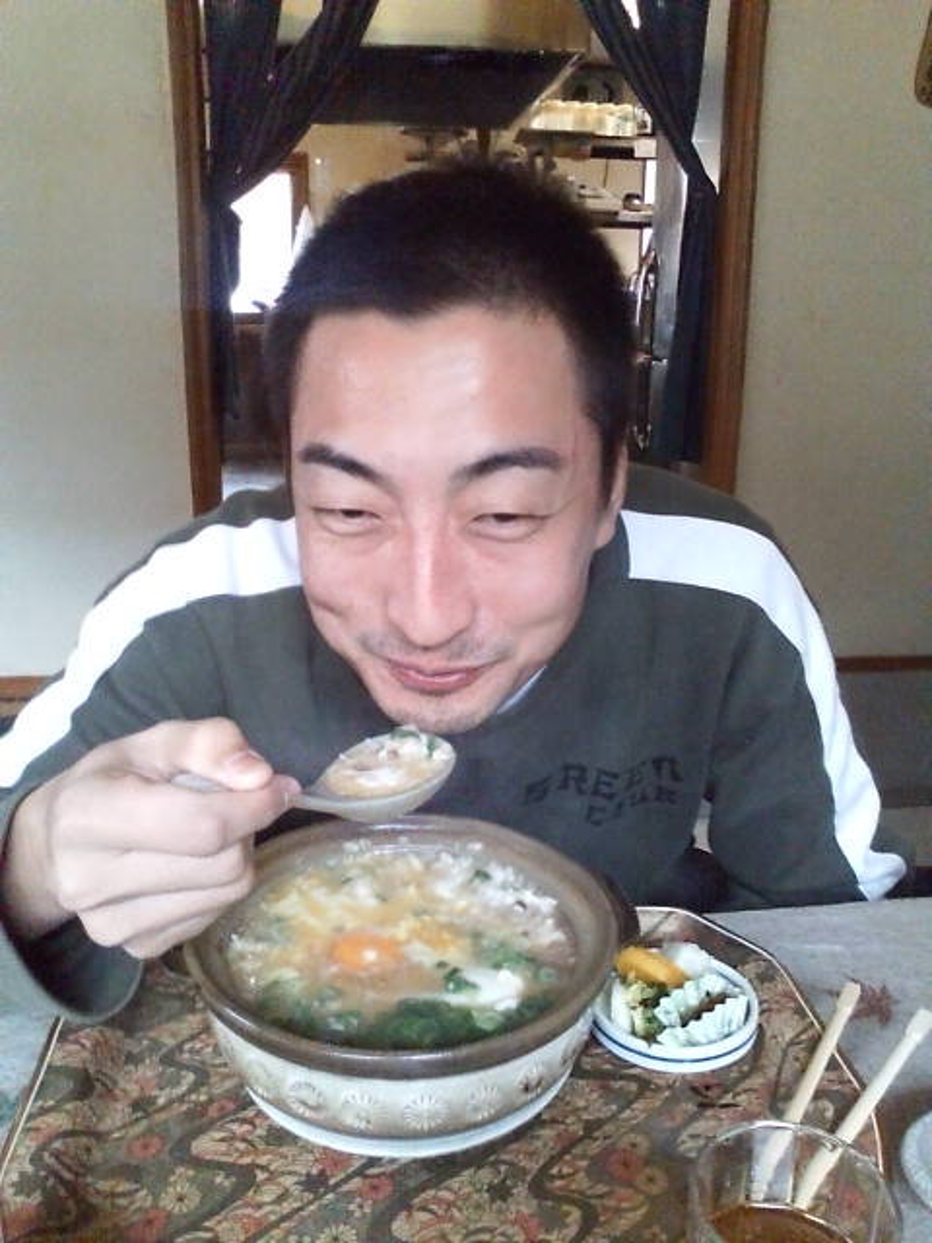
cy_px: 622
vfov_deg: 61.7
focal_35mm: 29
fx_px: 1041
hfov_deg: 48.2
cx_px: 466
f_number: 3.5
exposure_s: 1/120
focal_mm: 3.73
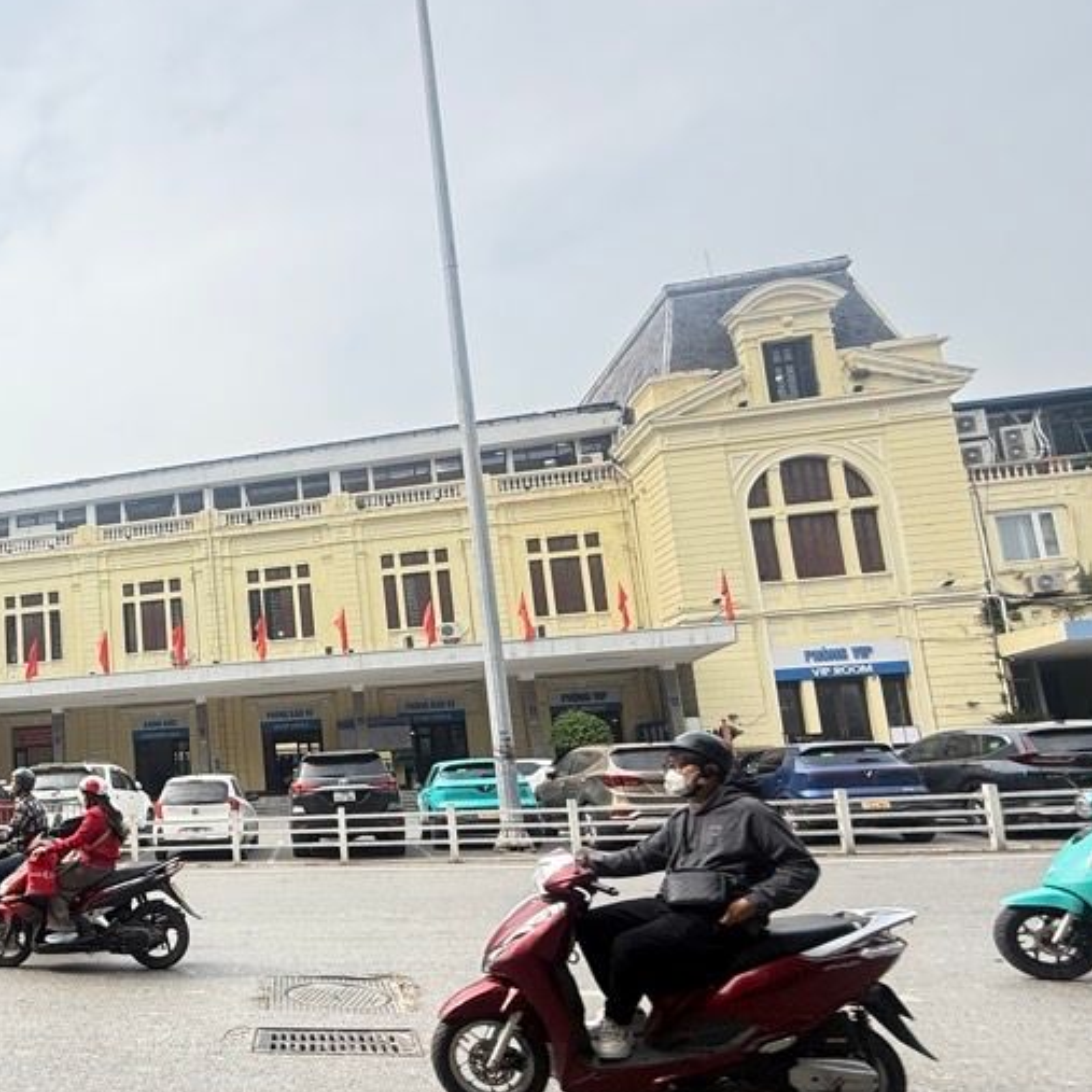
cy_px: 661
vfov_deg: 62.3
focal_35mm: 25
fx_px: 892
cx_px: 86
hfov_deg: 53.9
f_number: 2.2
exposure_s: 1/709
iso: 64
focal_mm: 2.22
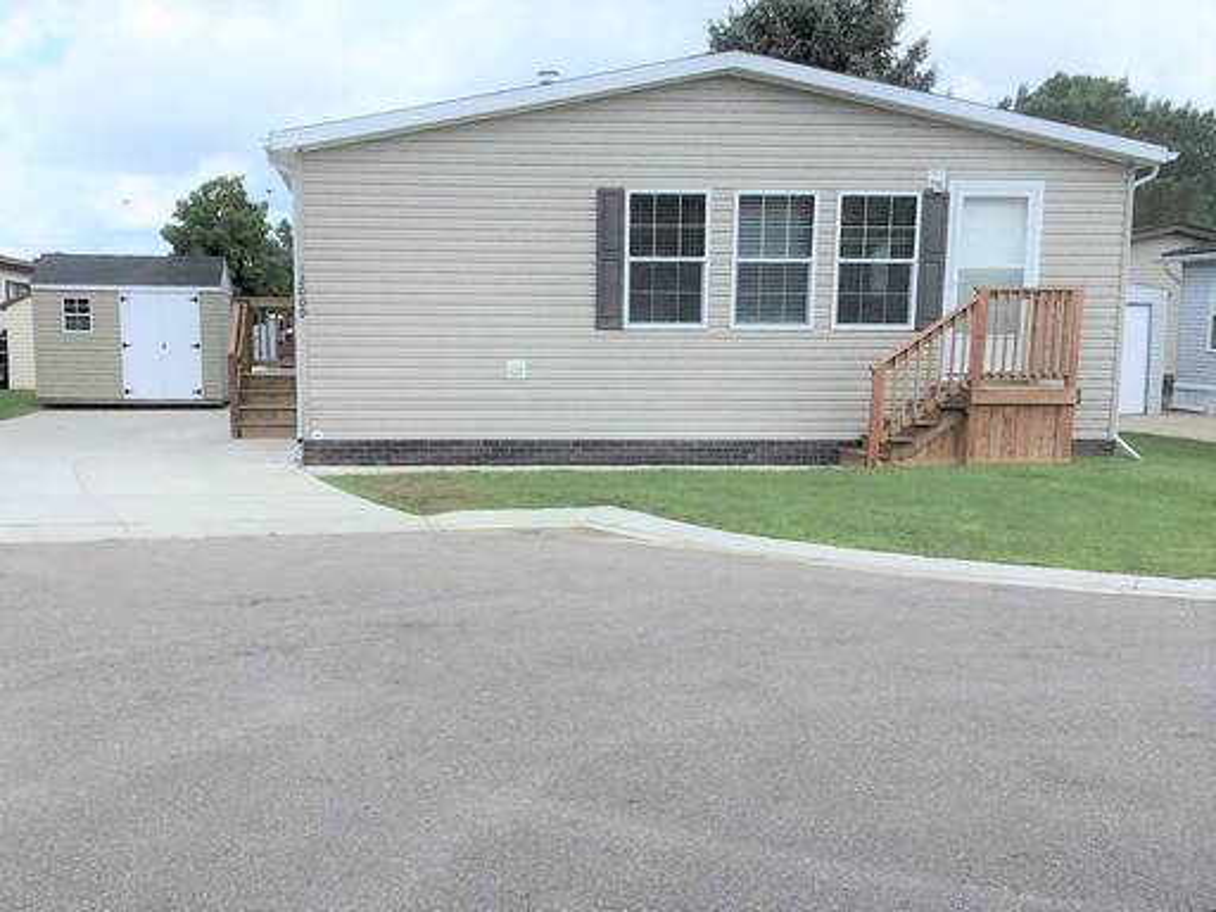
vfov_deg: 45.4
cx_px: 608
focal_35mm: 31
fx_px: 1089
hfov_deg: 58.4
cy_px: 456
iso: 25
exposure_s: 1/1164
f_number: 2.4
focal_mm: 3.3
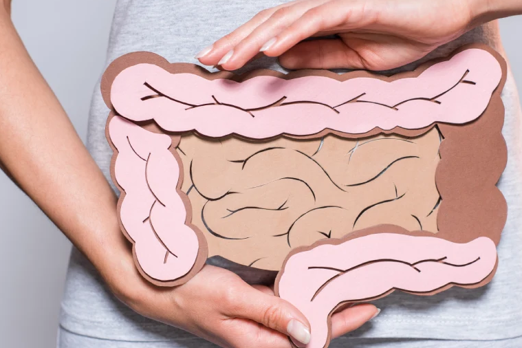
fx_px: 1624
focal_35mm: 112
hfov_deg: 18.3
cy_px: 187
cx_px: 294
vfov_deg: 12.2
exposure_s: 1/125
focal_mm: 85
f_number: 5.6
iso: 100
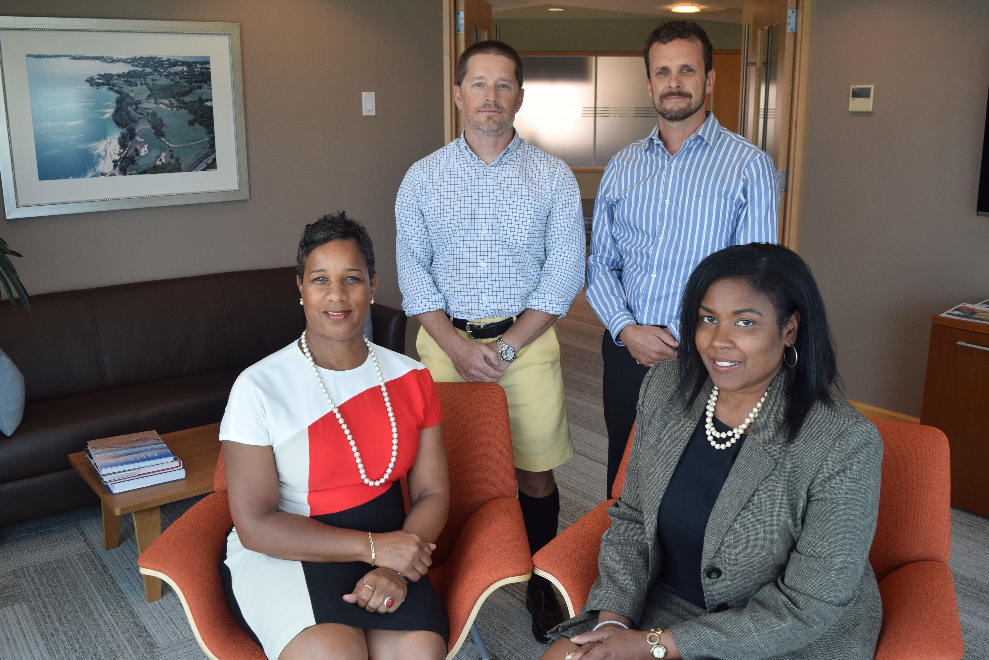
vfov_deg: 40.0
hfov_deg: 57.2
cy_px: 330
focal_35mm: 33
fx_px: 907
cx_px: 494
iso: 400
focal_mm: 22
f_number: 6.3
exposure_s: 1/160
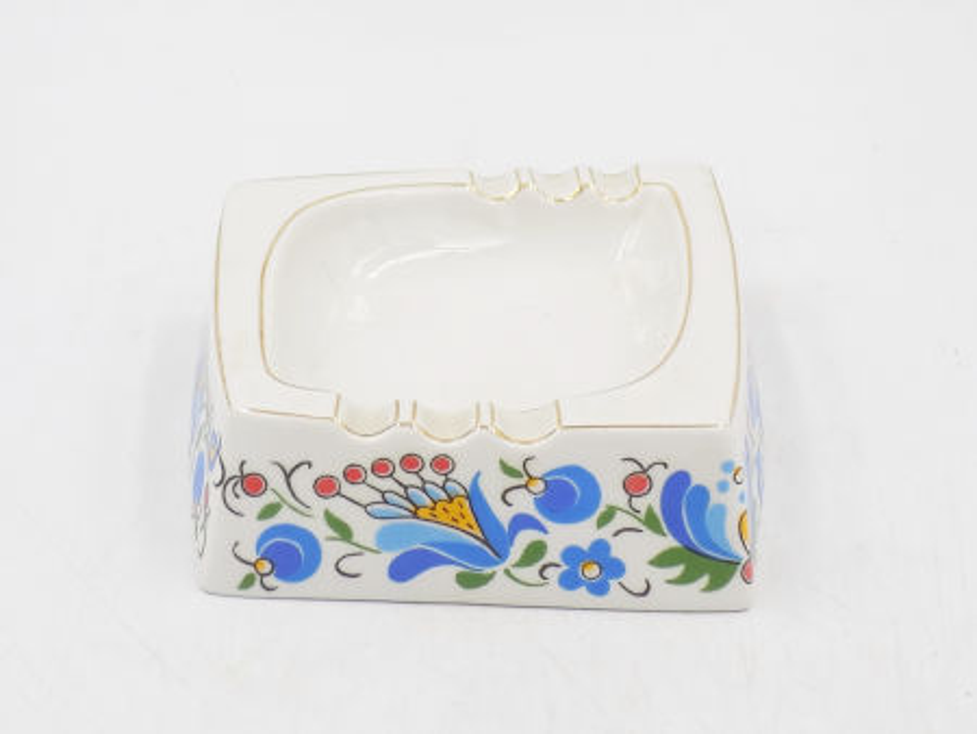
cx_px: 488
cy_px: 367
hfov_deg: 29.8
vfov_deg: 22.6
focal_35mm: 65
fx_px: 1836
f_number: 4.1
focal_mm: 11.5
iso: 200
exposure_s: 1/320
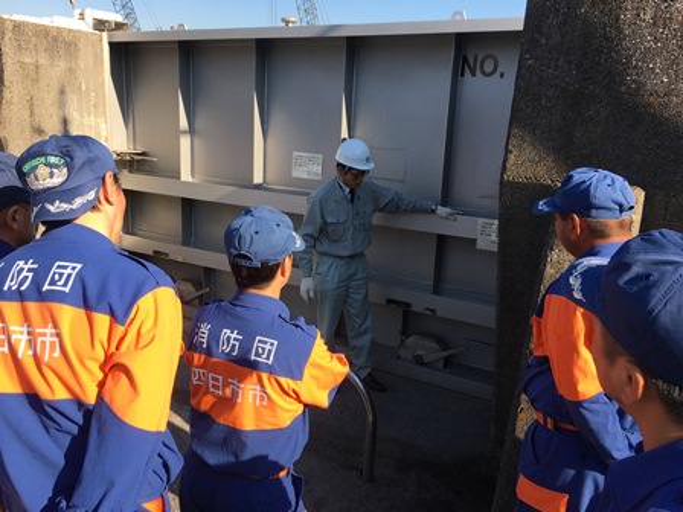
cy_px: 256
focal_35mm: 29
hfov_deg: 61.7
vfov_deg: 48.2
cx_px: 342
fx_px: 572
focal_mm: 4.15
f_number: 2.2
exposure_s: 1/674
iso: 25
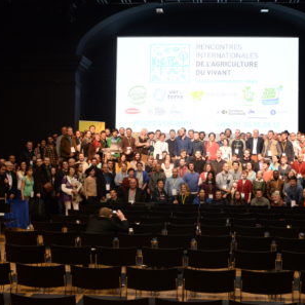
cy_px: 153
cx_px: 186
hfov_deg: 34.5
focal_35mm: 49
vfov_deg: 34.7
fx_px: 488
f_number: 5.6
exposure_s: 1/100
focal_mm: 38
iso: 3600
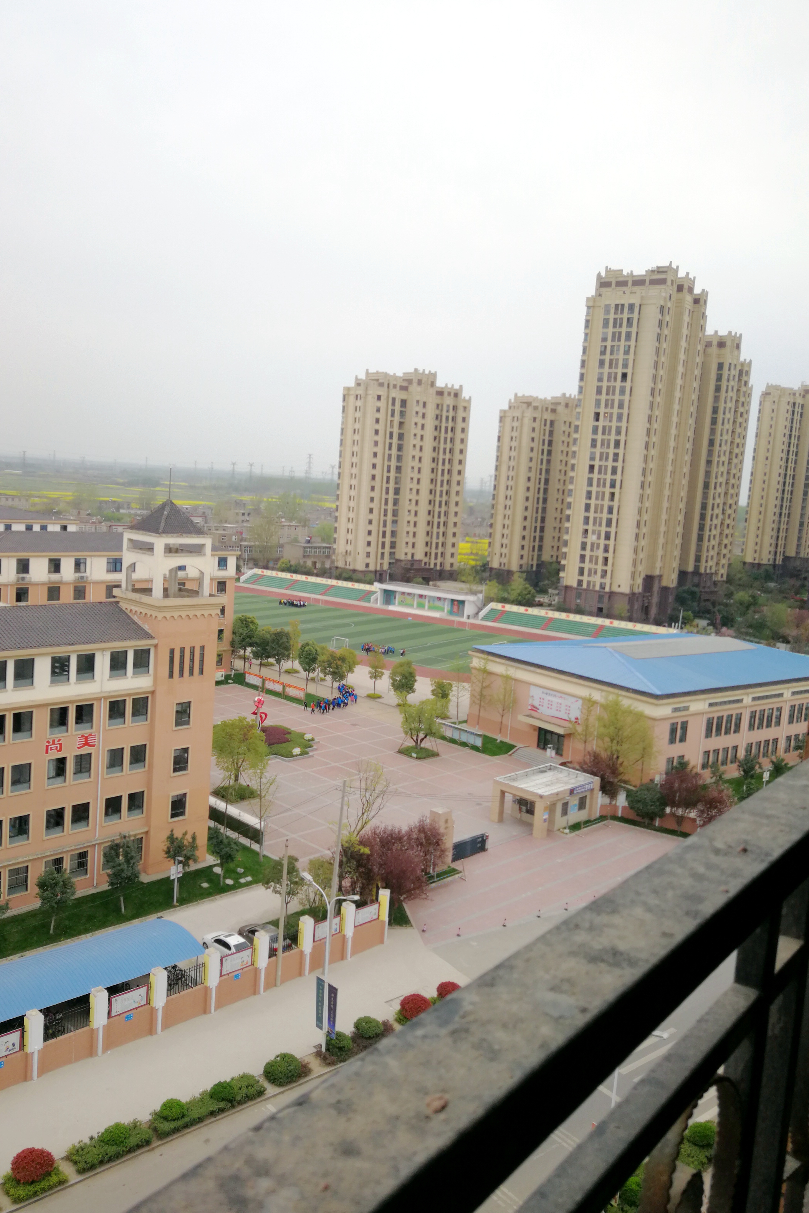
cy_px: 615
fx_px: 978
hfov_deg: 44.9
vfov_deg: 63.7
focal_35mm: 29
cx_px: 379
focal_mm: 3.95
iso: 50
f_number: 2.2
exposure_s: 1/468
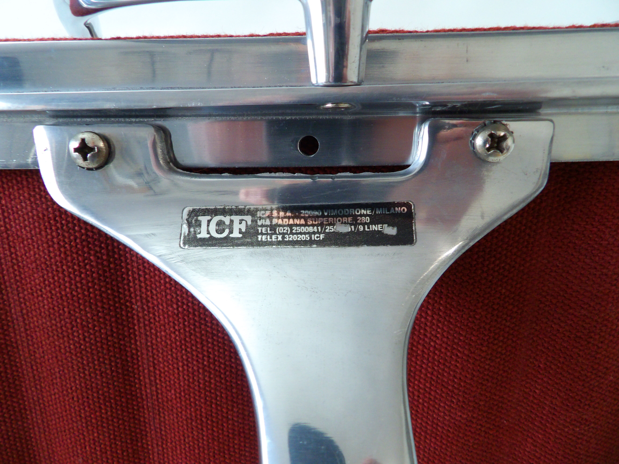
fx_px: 429
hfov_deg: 71.6
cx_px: 310
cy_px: 232
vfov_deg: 56.8
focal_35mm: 24
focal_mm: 4.3
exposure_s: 1/60
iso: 352
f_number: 2.8
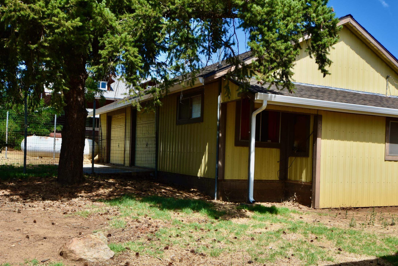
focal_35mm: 38
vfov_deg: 35.0
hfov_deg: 50.6
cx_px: 220
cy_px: 153
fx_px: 420
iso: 140
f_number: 8
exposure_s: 1/250
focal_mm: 22
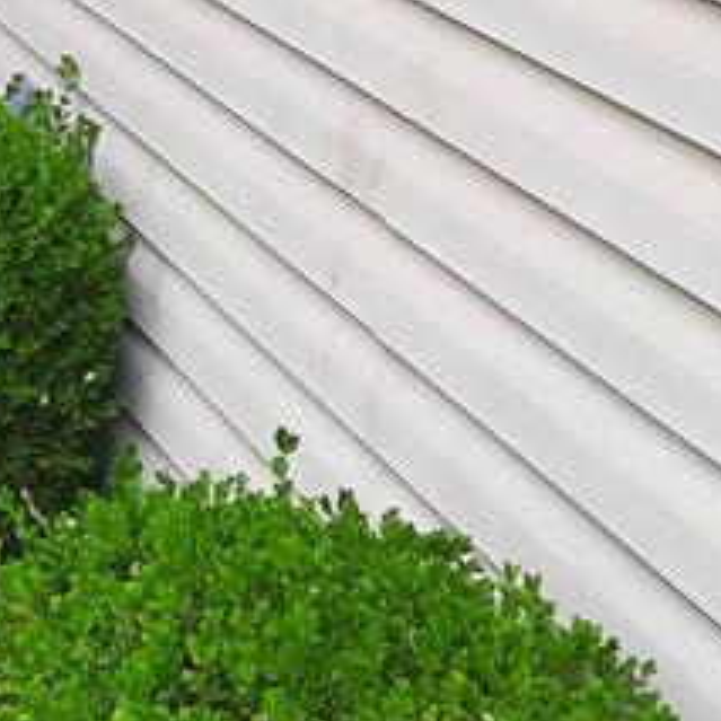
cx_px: -545
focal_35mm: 112
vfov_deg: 15.0
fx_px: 2639
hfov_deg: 14.0
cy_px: -152
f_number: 2
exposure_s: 1/405
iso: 32
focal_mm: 4.6
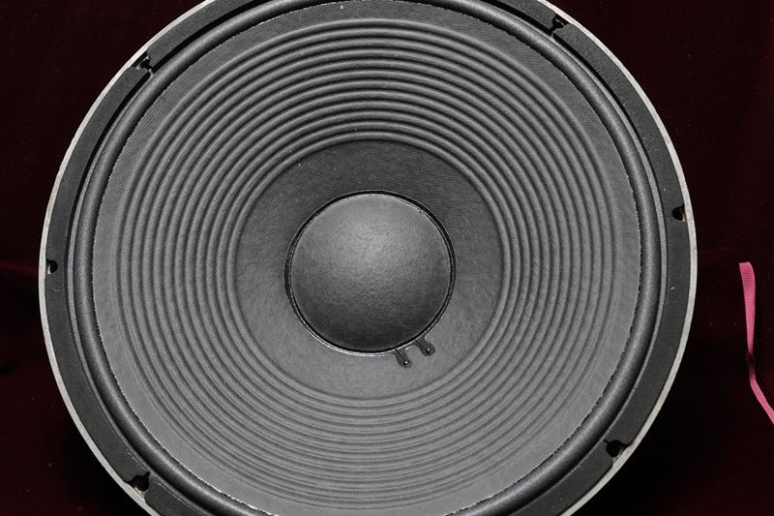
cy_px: 258
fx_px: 989
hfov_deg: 42.8
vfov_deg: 29.2
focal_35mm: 46
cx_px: 387
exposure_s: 1/200
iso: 3200
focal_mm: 31
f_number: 8
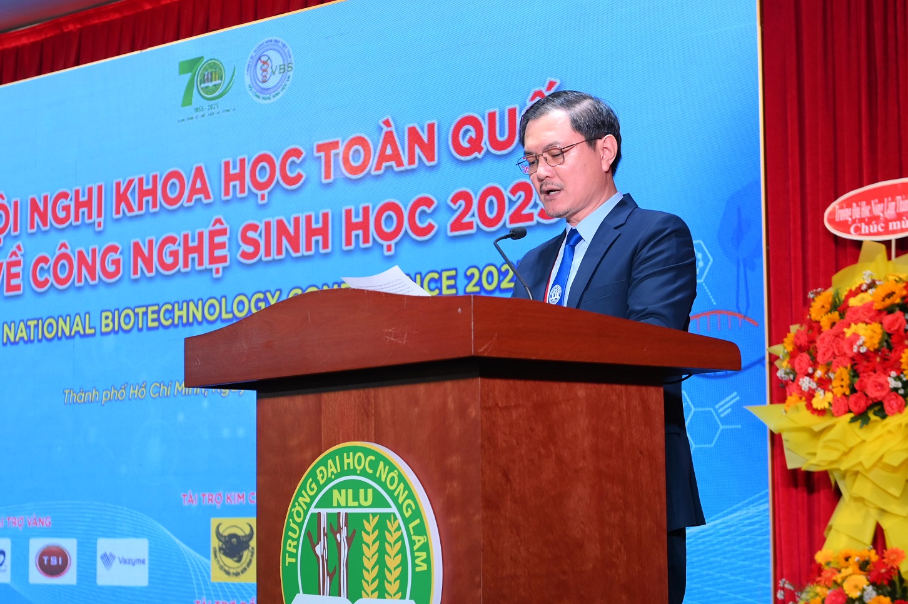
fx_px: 1764
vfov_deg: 19.4
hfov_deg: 28.8
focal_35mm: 70
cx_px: 382
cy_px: 357
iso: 400
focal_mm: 42
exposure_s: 1/160
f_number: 4
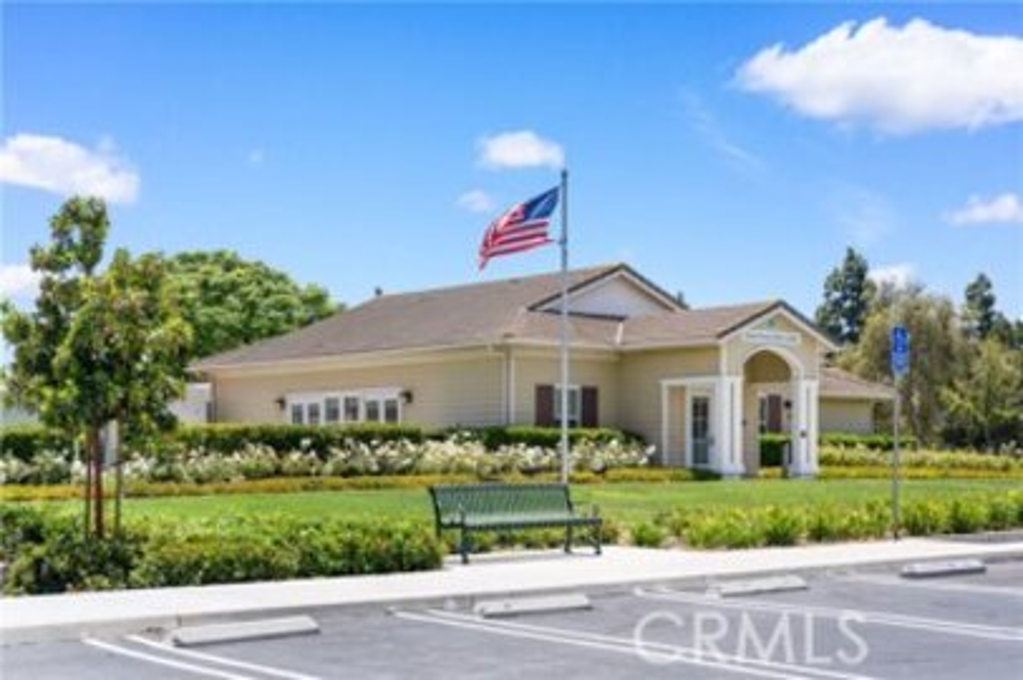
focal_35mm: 58
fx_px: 1647
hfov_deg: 34.5
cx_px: 512
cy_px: 340
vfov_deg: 23.3
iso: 100
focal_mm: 58
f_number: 5.6
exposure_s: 1/125
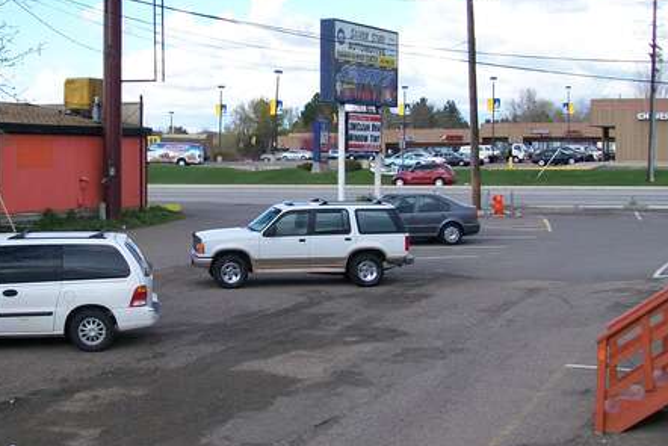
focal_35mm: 65
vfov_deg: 20.9
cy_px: 243
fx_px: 1206
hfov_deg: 30.7
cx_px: 210
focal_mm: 6
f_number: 2.7
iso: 64
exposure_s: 1/500
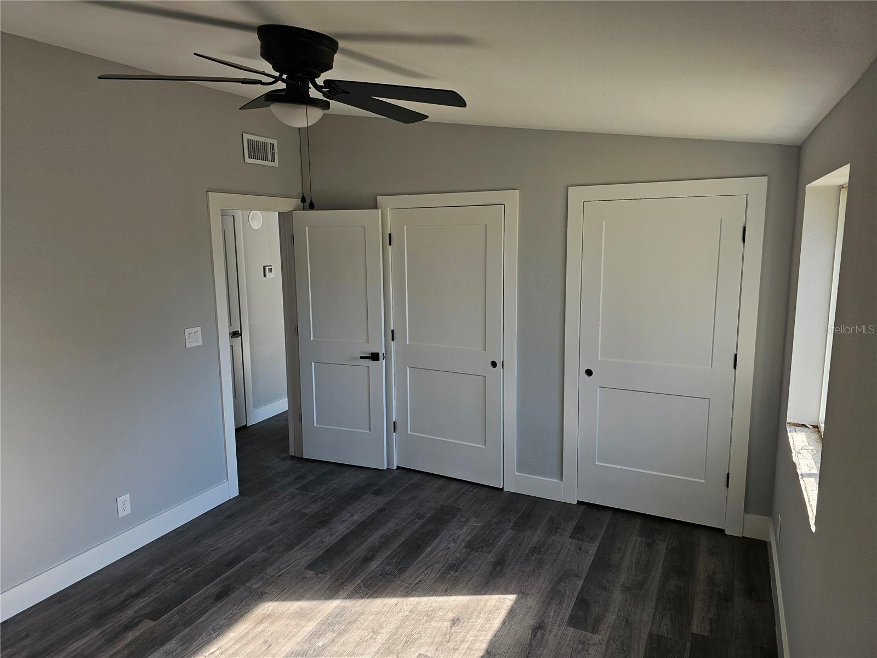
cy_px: 329
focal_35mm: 23
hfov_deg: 73.9
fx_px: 583
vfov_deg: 58.9
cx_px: 438
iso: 40
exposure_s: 1/180
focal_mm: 6.3
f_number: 1.7
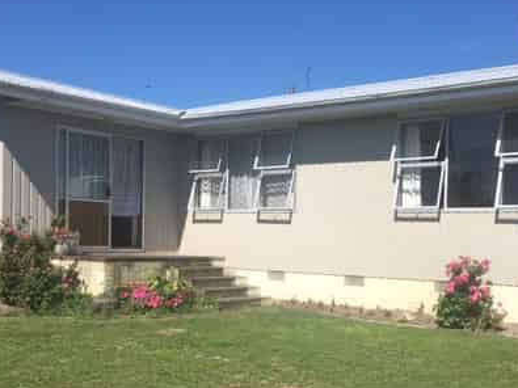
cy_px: 256
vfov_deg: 30.7
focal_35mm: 47
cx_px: 303
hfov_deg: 40.3
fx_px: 703
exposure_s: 1/2331
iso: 25
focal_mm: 4.15
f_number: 2.2
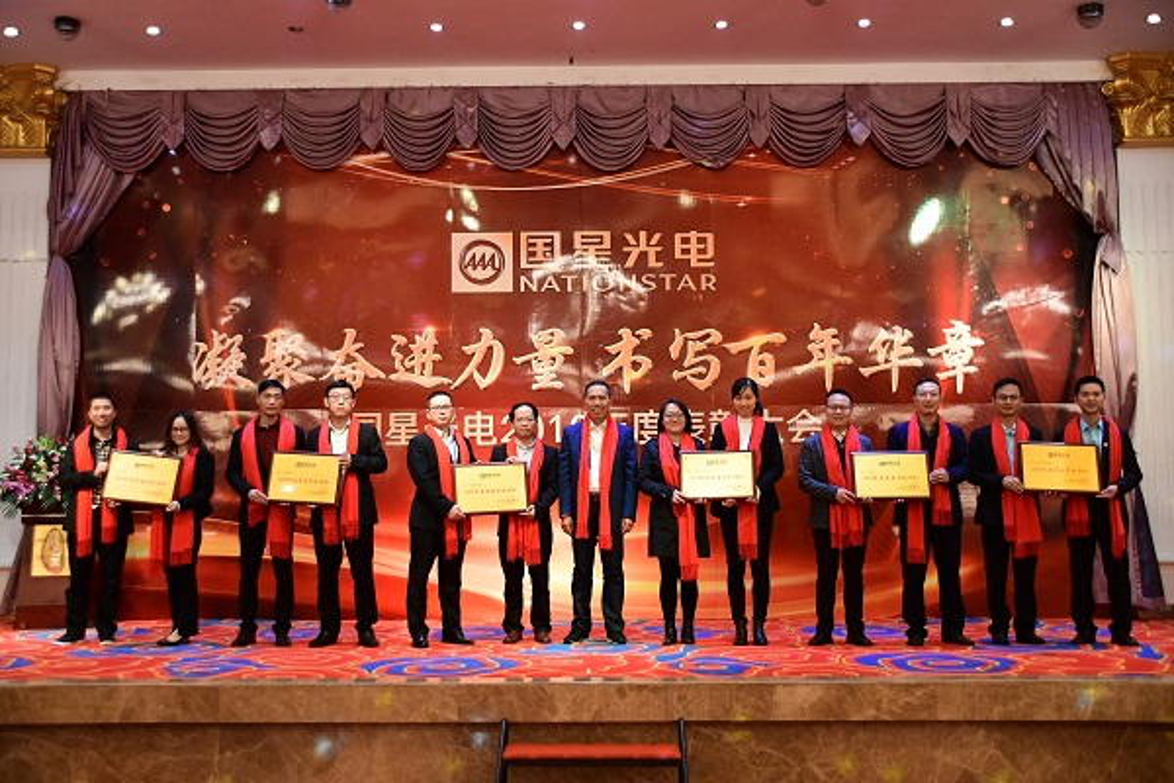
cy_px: 392
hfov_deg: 49.6
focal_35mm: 39
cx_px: 587
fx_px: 1272
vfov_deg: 34.2
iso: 3600
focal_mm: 26
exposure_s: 1/160
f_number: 4
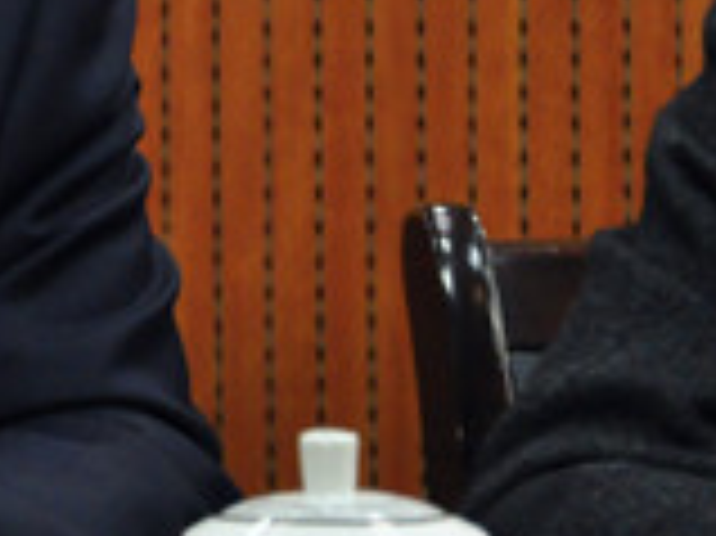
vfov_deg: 4.1
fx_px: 7420
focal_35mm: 359
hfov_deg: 5.5
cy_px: -23
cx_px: -468
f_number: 5.3
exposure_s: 1/30
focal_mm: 66
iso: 1600
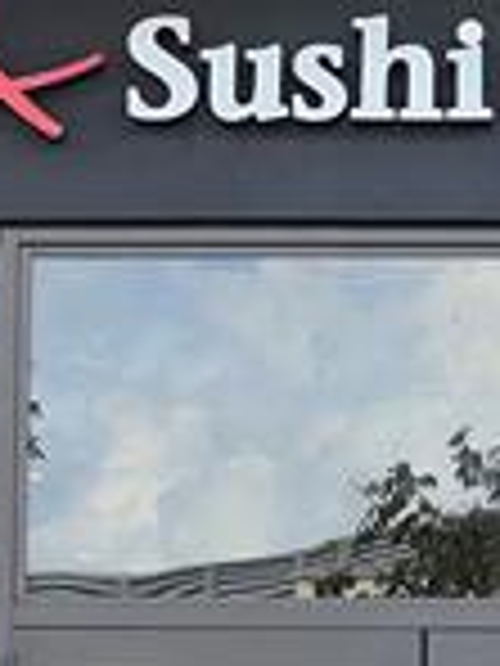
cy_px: 666
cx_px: 595
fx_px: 6009
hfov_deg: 4.7
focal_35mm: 312
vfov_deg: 6.3
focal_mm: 9
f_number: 2.8
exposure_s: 1/99
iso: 40
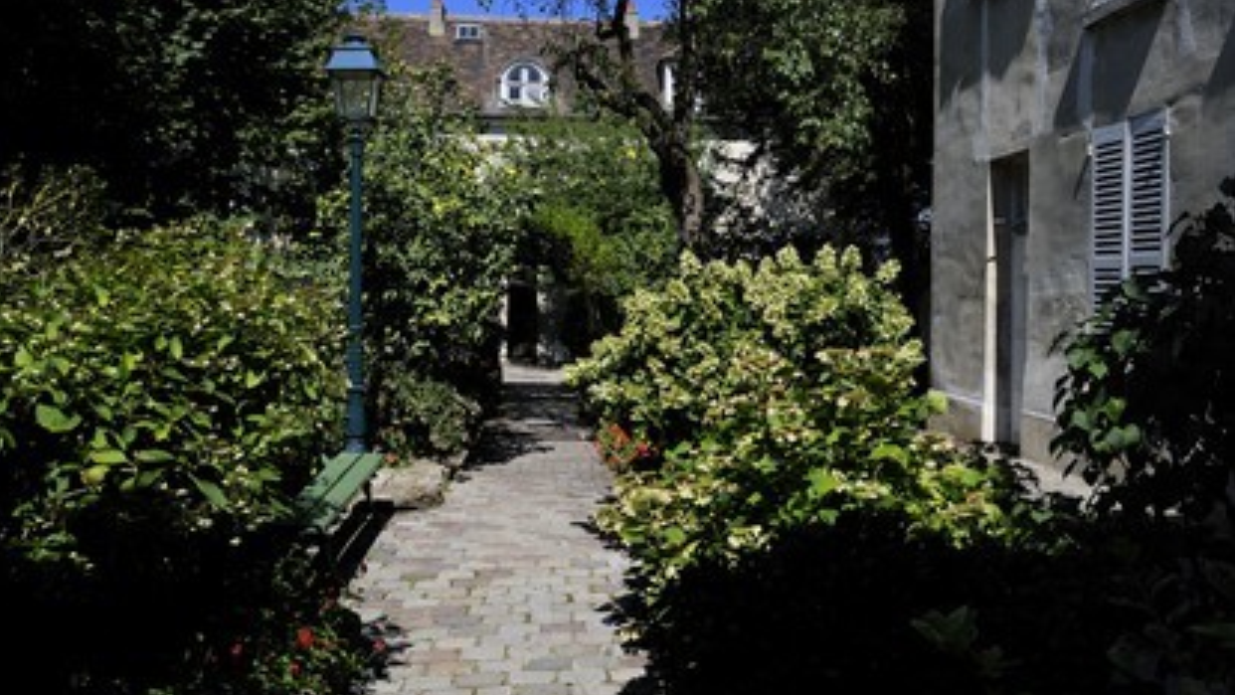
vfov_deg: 34.6
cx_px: 612
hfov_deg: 58.0
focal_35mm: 34
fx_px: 1114
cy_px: 307
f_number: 13
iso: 200
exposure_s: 1/160
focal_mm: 32
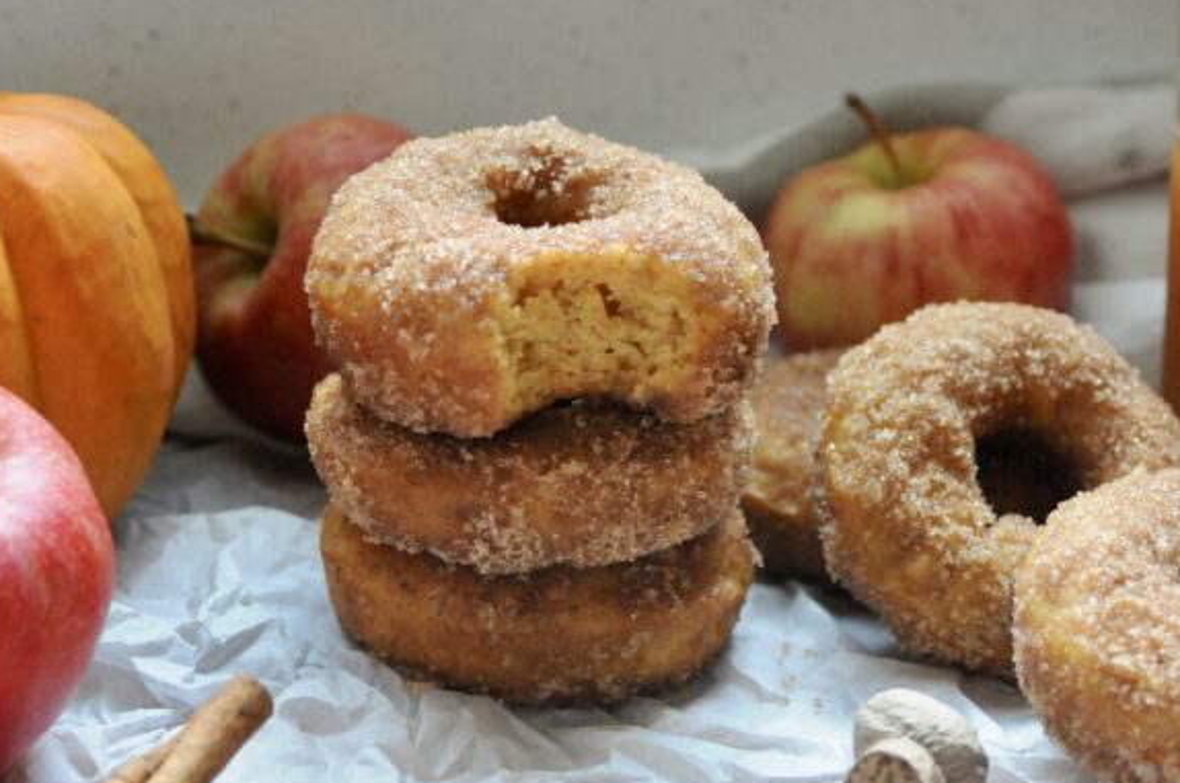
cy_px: 307
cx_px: 571
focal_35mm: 92
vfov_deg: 14.8
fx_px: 3011
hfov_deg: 22.2
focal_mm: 44
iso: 2000
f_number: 4.5
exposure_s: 1/125
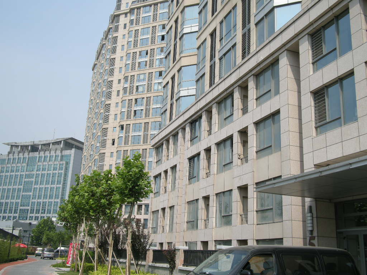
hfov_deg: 50.1
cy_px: 138
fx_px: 392
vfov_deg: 38.7
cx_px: 184
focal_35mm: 37
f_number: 8
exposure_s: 1/110
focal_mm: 7.9
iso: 64
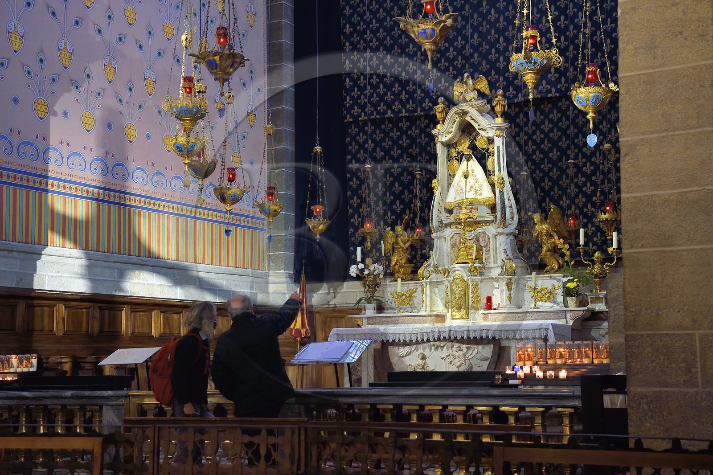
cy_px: 238
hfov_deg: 36.3
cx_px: 356
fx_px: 1089
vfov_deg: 24.6
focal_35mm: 55
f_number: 5.6
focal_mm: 55
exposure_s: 1/20
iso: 1600
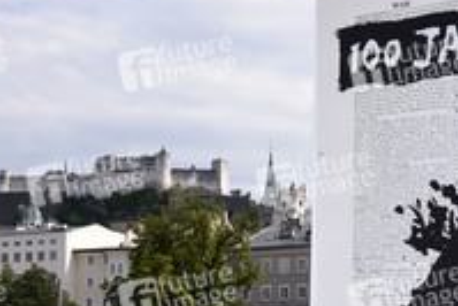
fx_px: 1095
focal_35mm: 86
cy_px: 237
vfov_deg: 15.8
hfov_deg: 23.4
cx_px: 346
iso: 160
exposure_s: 1/160
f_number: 11
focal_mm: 38
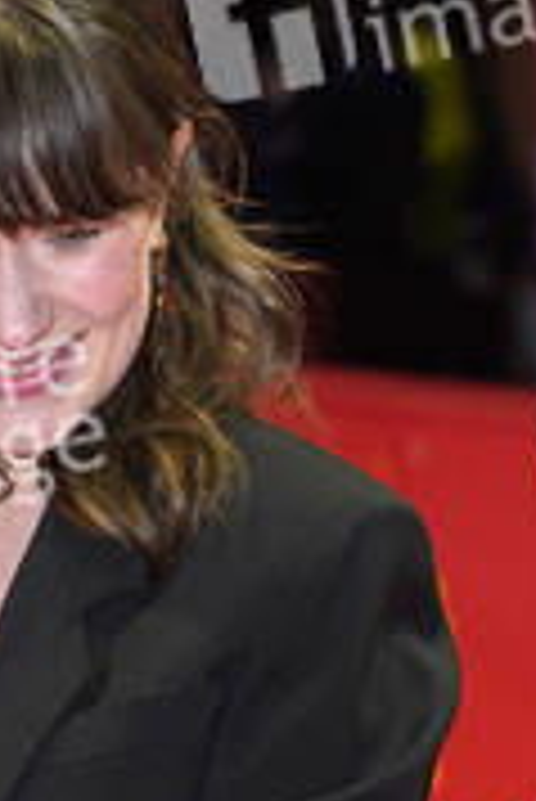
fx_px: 5349
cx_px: 5
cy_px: 670
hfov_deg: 5.7
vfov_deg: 8.5
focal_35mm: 240
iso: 1250
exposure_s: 1/160
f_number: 6.3
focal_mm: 107
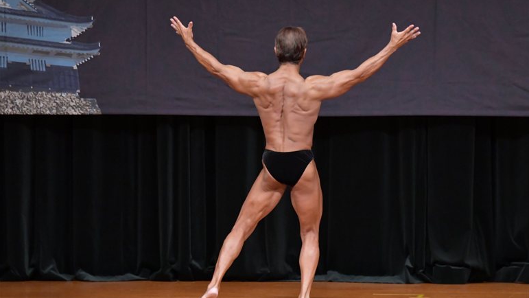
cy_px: 164
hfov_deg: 7.6
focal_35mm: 284
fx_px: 3984
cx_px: 264
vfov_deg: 4.3
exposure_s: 1/400
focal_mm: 180
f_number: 5.6
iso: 5000
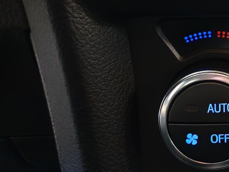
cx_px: 410
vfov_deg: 9.1
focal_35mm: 161
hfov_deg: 11.4
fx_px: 1065
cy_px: -52
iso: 2000
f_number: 1.9
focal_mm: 6.12
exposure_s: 1/50
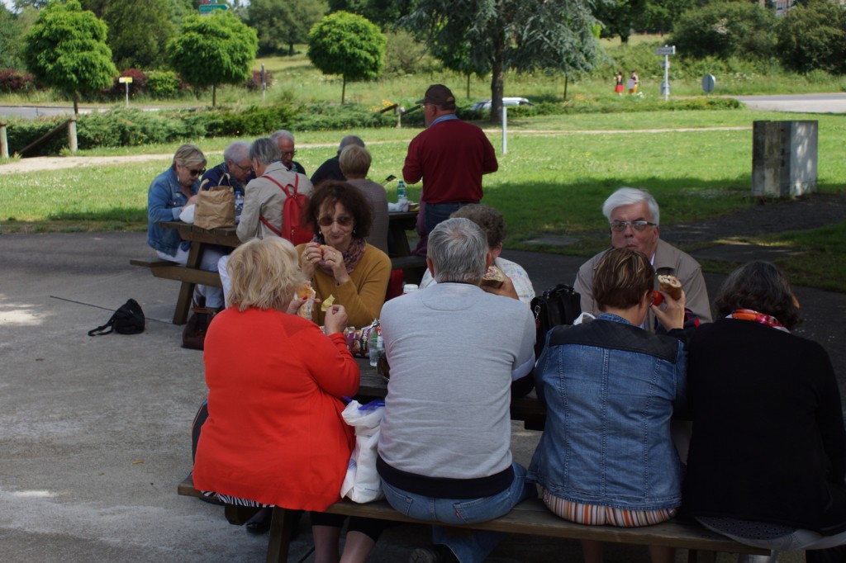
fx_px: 1233
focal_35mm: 52
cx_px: 423
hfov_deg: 37.9
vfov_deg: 25.7
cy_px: 282
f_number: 6.3
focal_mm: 35
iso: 100
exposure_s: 1/200
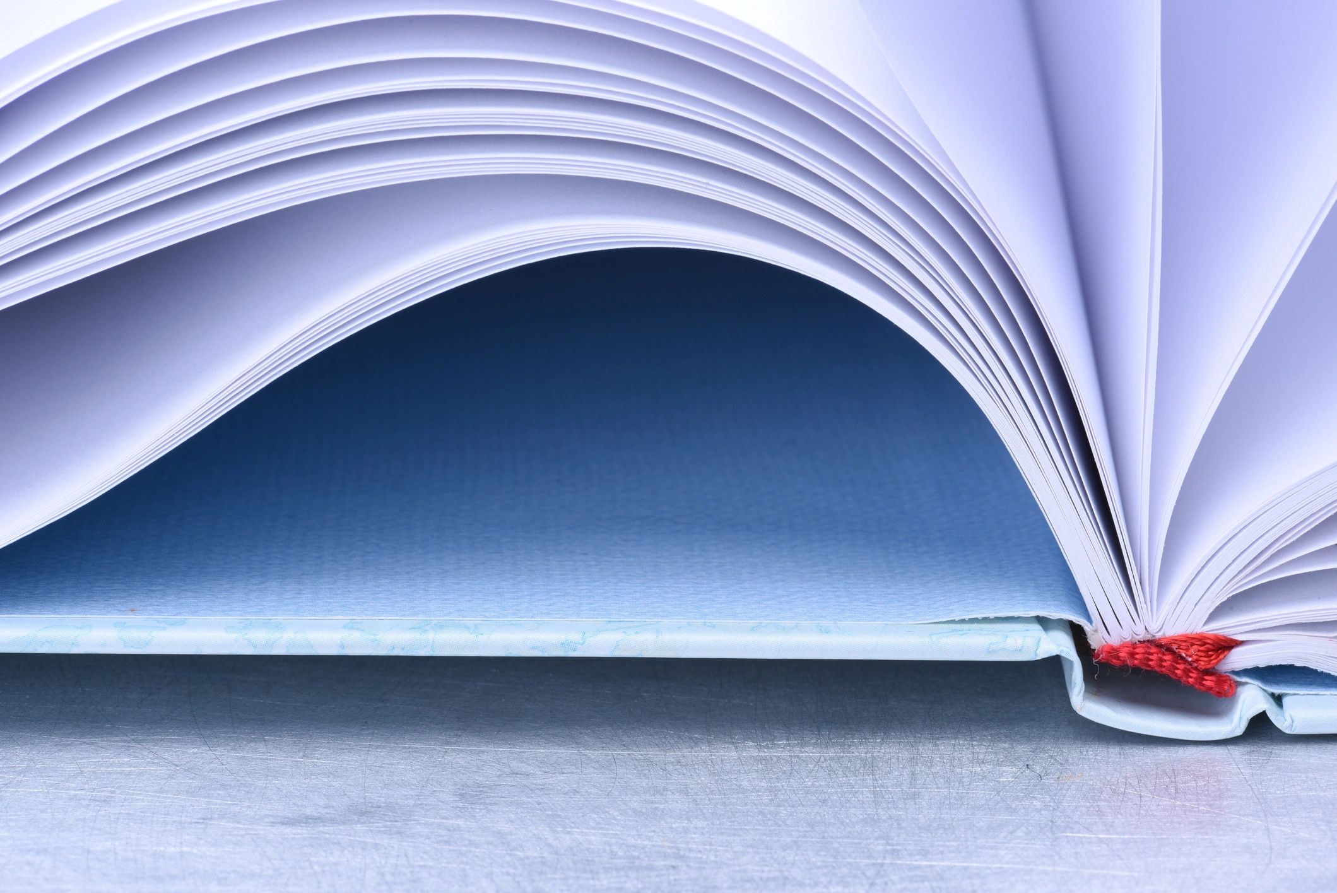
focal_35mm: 105
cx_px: 668
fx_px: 3901
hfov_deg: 19.4
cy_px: 446
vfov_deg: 13.1
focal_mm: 105
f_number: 25
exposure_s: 1/60
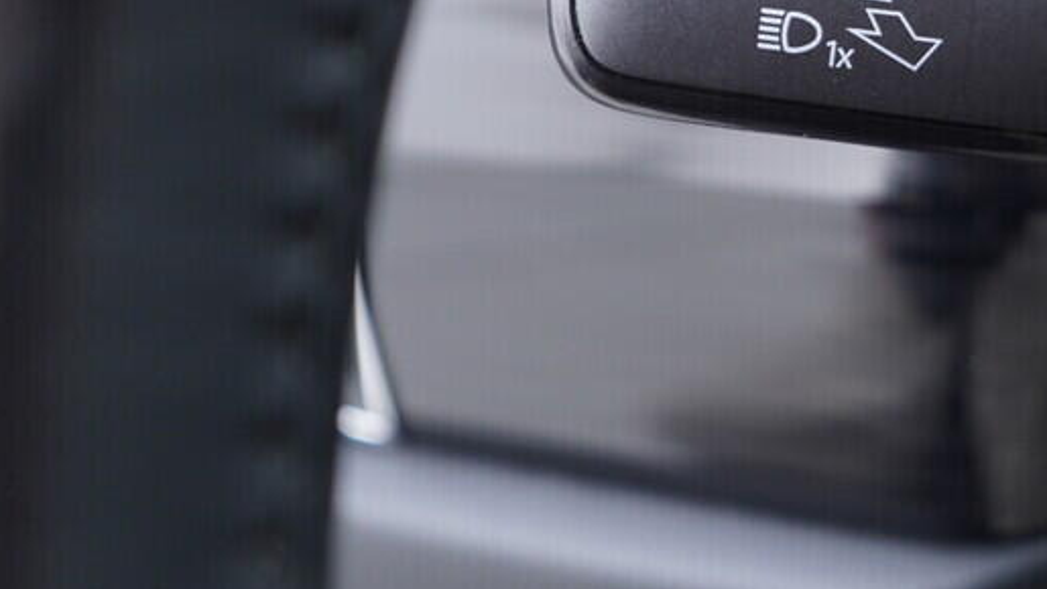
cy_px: 9
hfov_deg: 26.9
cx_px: 998
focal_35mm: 75
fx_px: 2083
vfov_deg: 15.8
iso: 400
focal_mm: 24
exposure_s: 1/40
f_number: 2.8
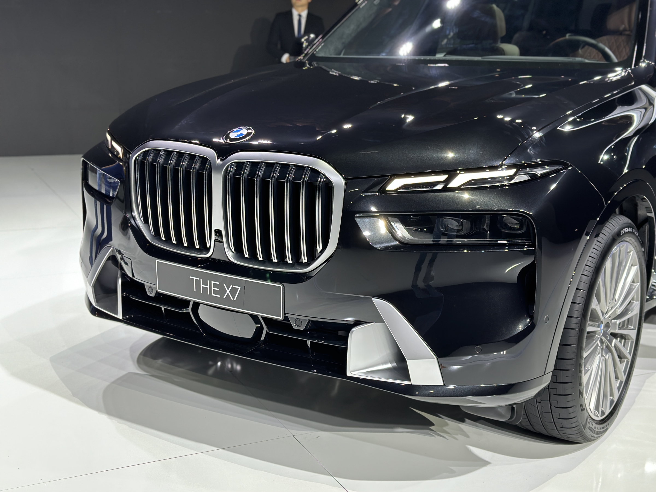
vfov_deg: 30.3
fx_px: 910
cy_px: 246
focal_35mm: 48
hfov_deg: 39.7
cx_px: 328
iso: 64
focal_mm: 6.86
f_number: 1.78
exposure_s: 1/100
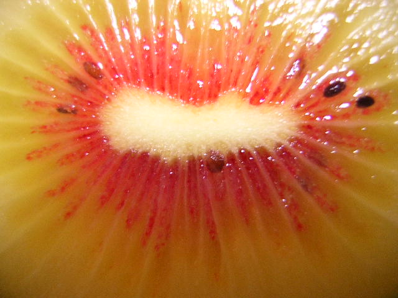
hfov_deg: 51.4
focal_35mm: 36
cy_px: 149
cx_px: 199
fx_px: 414
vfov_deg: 39.7
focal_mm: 4.7
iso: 258
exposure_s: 1/3.8
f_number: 2.6
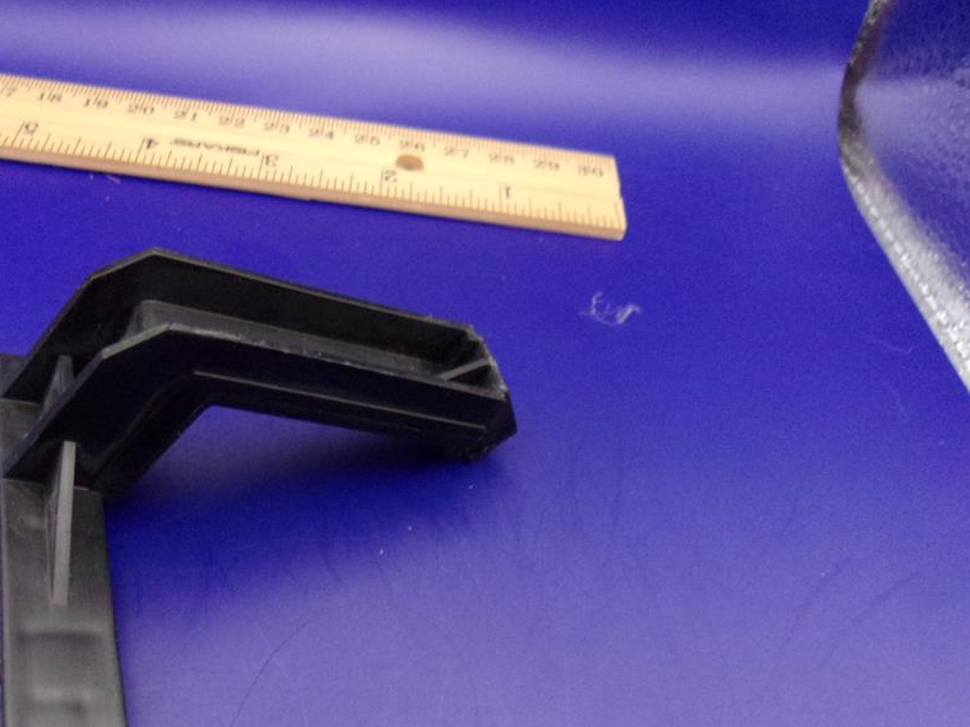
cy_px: 421
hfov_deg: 52.0
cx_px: 359
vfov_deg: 40.6
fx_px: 980
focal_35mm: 35
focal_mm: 4.9
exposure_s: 1/17
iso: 471
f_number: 3
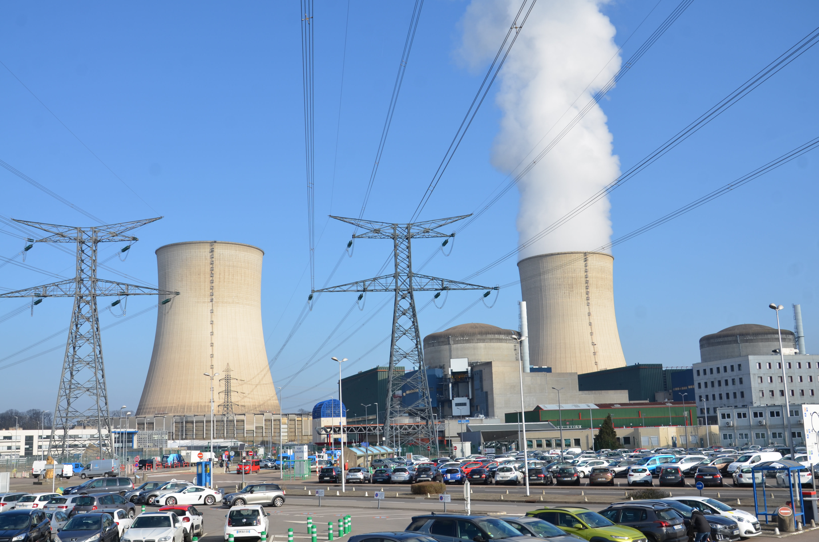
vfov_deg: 34.1
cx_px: 410
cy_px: 271
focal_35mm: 39
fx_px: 885
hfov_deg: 49.6
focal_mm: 26
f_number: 8
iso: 100
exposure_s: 1/250
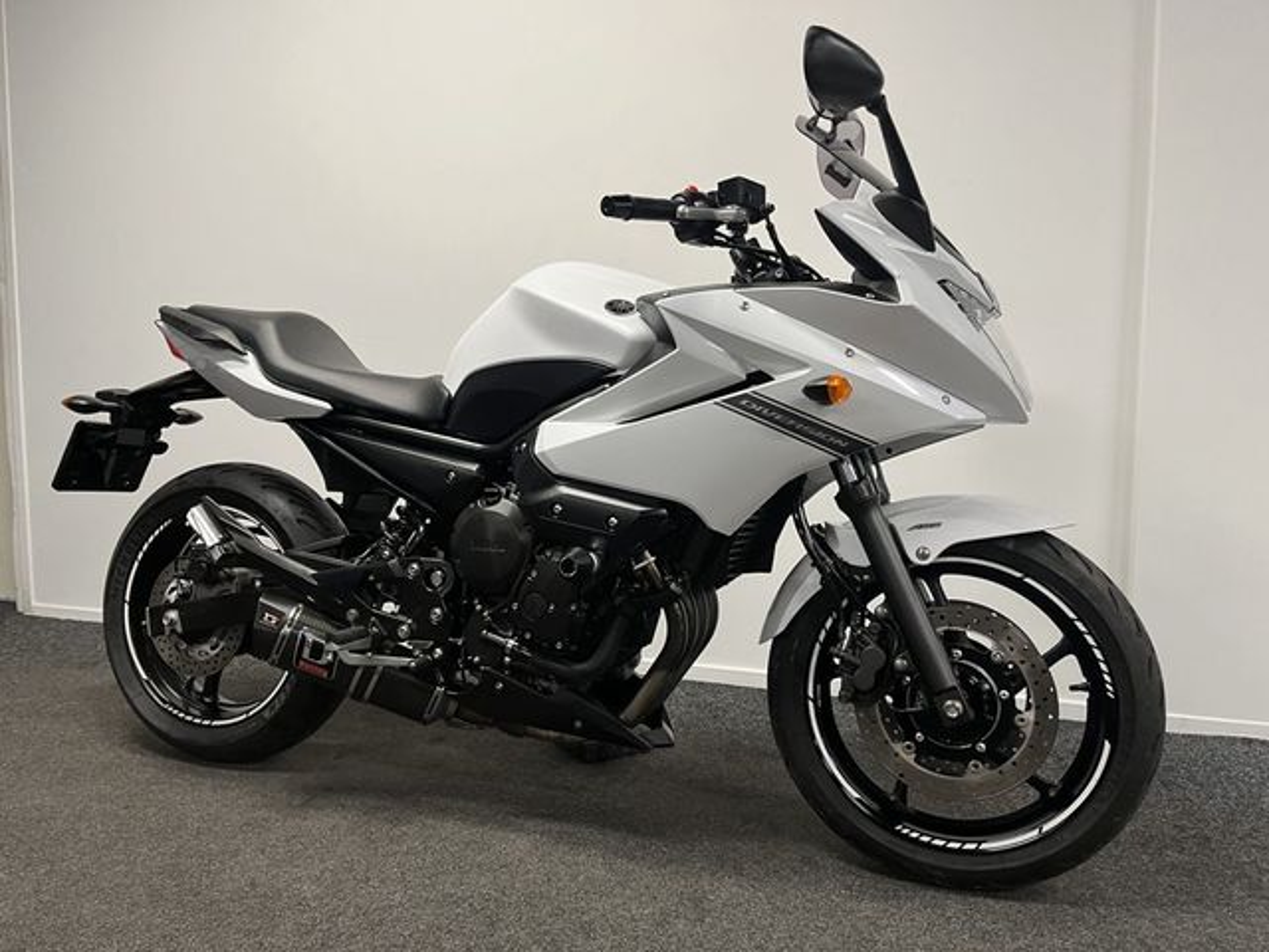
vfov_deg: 53.1
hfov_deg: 67.3
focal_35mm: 26
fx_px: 953
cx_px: 634
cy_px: 476
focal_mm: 5.1
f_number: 1.6
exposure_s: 1/50
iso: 80
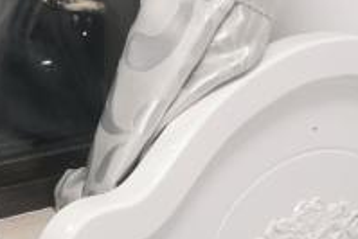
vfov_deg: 10.8
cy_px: -280
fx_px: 1125
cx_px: -241
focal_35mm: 113
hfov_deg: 15.9
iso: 200
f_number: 1.6
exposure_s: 1/50
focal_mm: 5.56
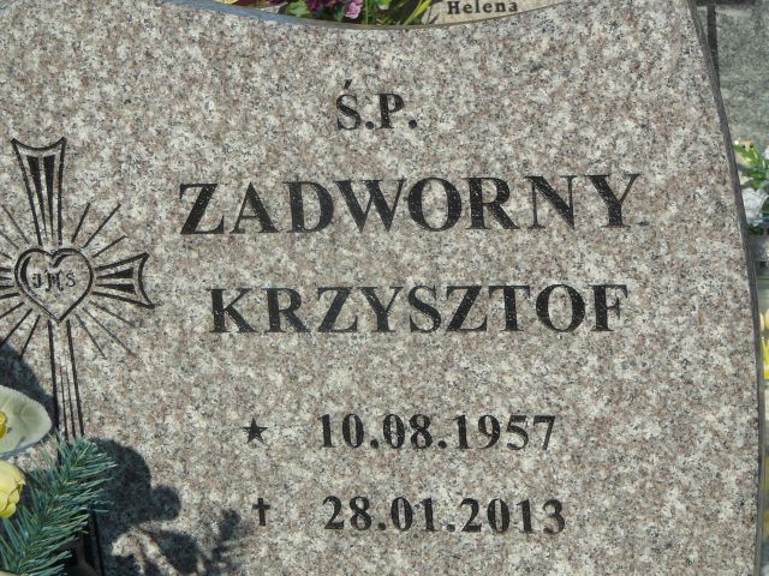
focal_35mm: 118
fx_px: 2621
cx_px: 384
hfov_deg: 16.7
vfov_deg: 12.6
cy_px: 288
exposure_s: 1/400
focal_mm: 17.6
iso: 80
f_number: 6.3
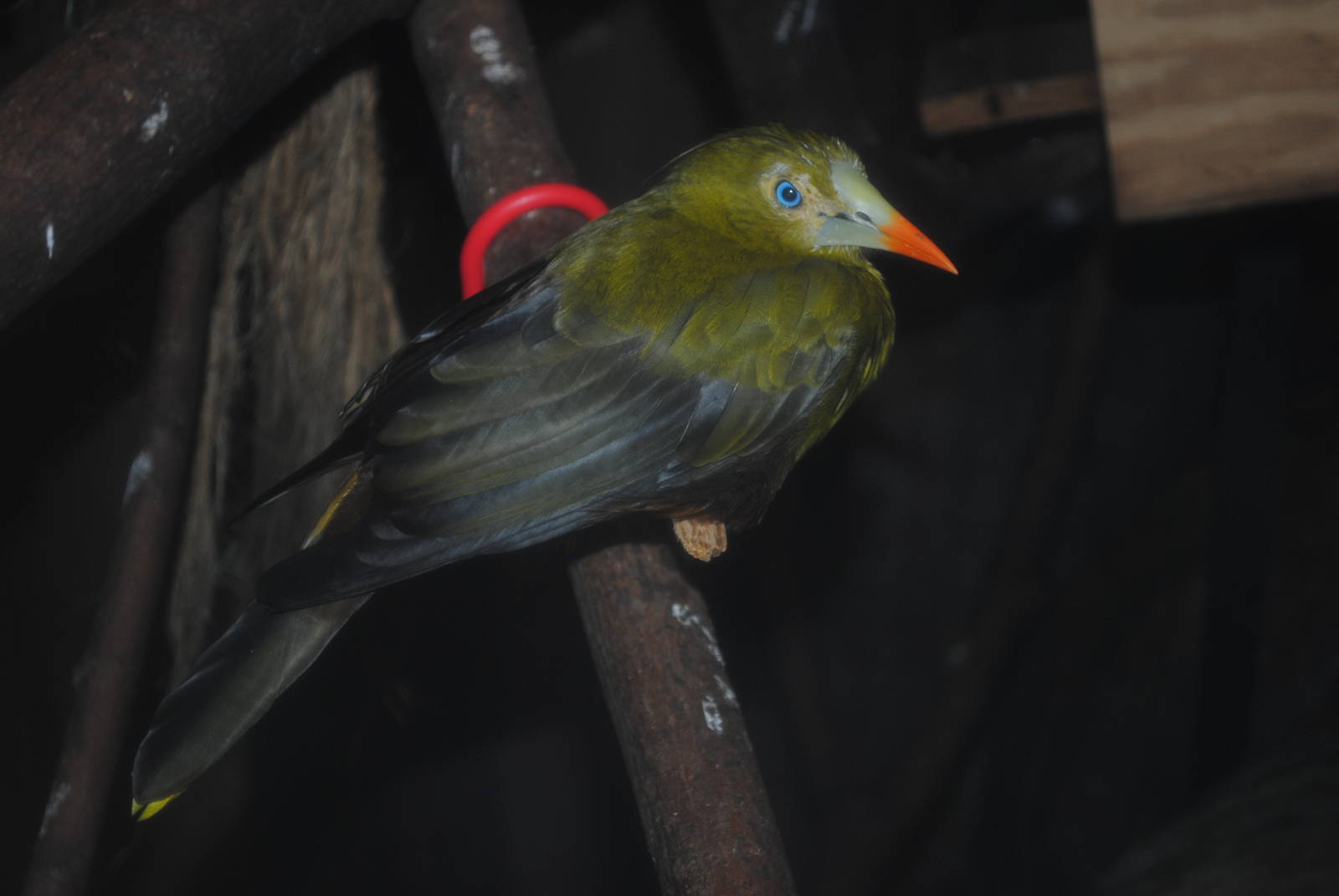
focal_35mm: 82
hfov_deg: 24.6
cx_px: 670
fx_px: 3072
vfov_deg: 16.6
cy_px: 448
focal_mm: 55
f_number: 5.6
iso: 200
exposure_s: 1/60
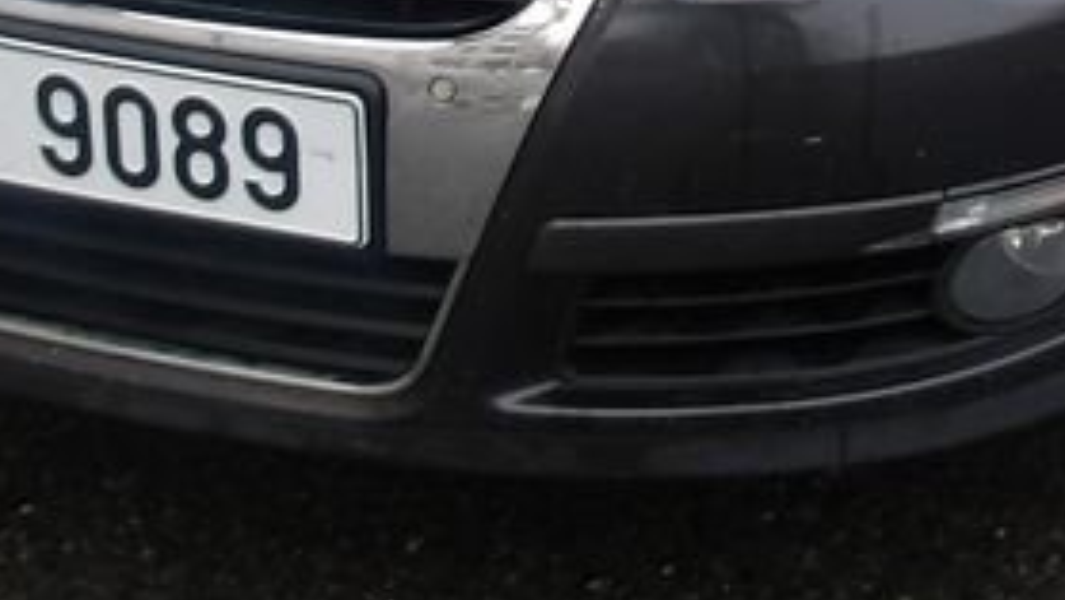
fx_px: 3050
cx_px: 1065
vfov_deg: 10.4
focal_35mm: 108
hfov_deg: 19.2
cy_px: -546
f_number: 3
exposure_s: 1/37
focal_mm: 4.9
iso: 100
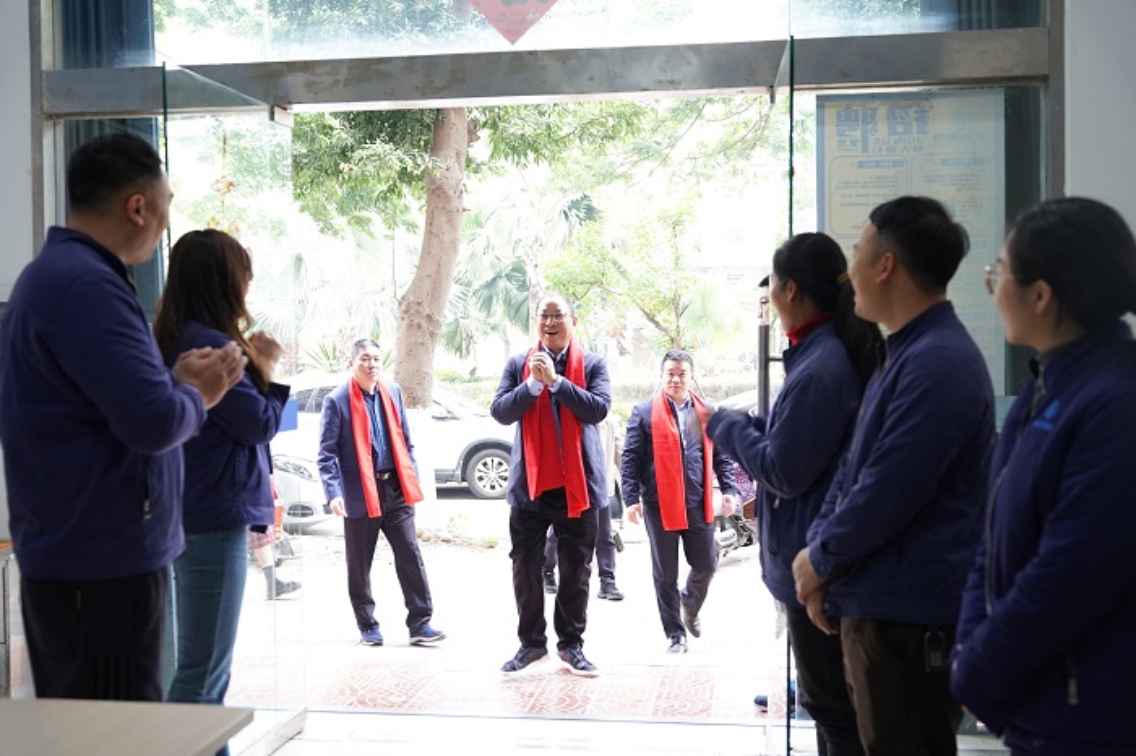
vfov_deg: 33.5
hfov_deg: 48.7
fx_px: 1255
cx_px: 568
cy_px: 378
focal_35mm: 40
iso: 1000
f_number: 4
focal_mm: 39.8
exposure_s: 1/60
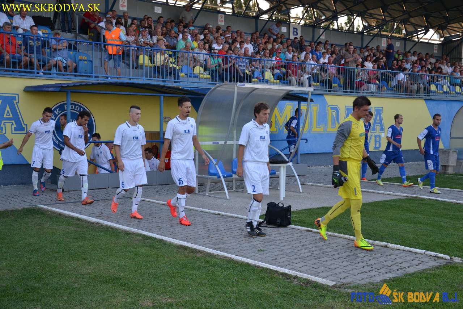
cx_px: 232
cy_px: 154
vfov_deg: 29.9
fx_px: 579
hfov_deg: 43.6
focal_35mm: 45
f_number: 4.2
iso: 400
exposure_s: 1/250
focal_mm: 30
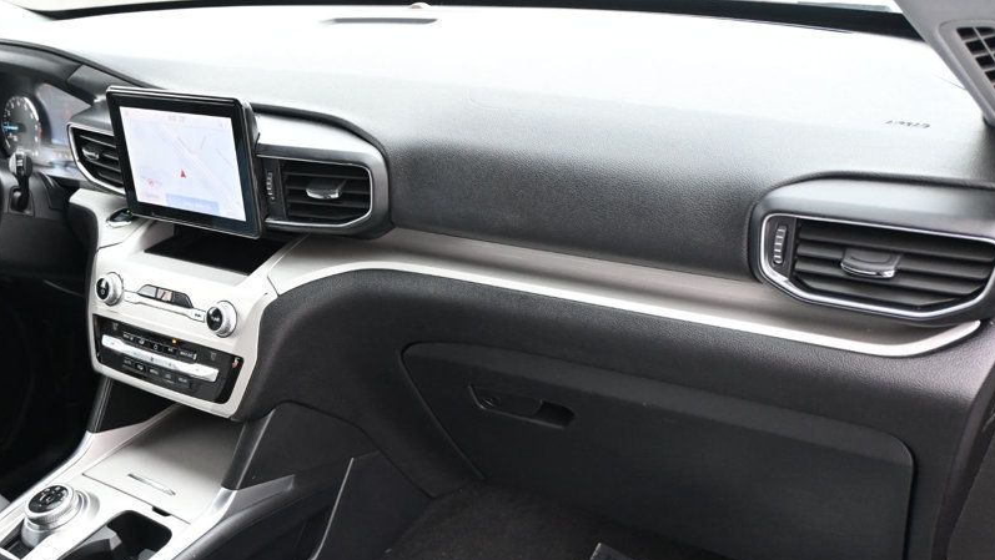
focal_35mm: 39
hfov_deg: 50.8
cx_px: 392
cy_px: 404
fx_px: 1038
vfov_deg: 29.8
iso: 1250
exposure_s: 1/125
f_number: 3.8
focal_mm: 19.5
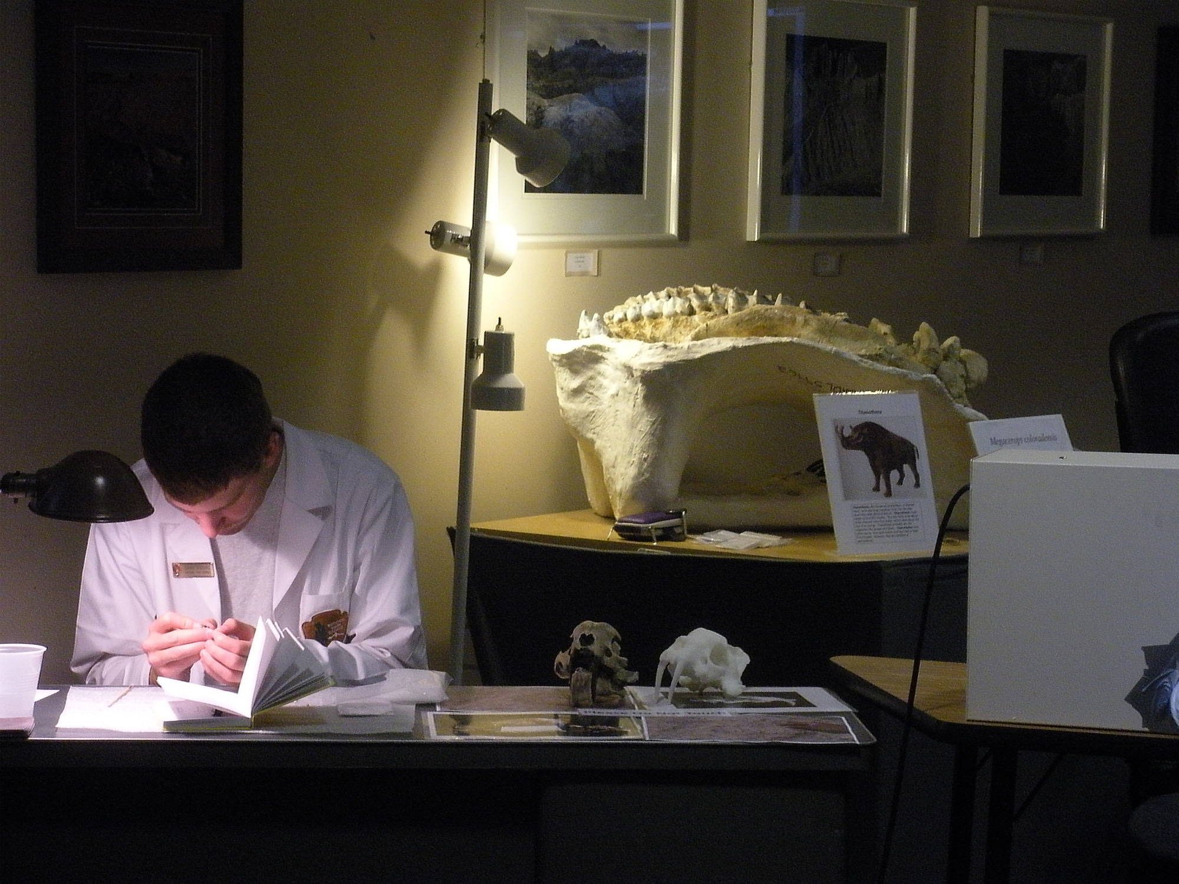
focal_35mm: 100
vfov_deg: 14.8
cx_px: 590
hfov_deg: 19.6
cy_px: 442
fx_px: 3406
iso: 400
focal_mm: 17.4
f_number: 5
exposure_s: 1/28.4
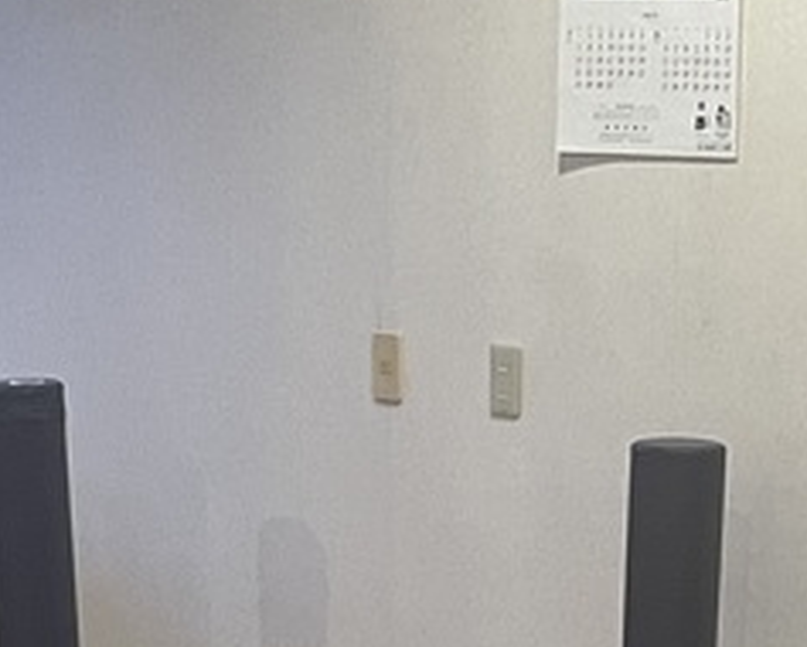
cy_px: 1311
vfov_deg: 10.4
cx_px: 535
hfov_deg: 14.0
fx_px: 3275
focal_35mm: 137
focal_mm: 4.2
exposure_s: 1/60
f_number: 1.6
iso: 250
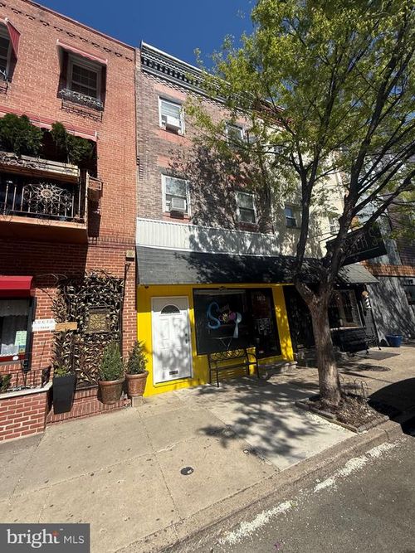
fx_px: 224
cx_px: 208
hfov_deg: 85.7
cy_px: 276
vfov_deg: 102.1
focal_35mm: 14
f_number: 2.2
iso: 50
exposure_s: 1/2237
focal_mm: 2.22
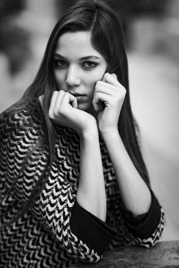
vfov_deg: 23.9
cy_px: 134
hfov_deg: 16.1
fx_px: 633
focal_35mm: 85
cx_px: 90
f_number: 2
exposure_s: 1/3200
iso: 1600
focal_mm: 85
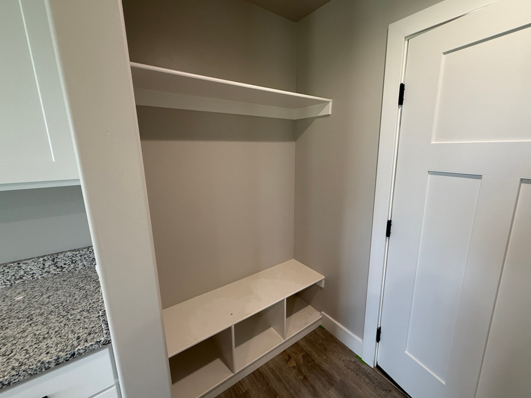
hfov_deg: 98.1
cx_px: 282
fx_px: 230
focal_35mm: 15
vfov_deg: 81.7
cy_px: 196
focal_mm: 2.22
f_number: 2.2
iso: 250
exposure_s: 1/120
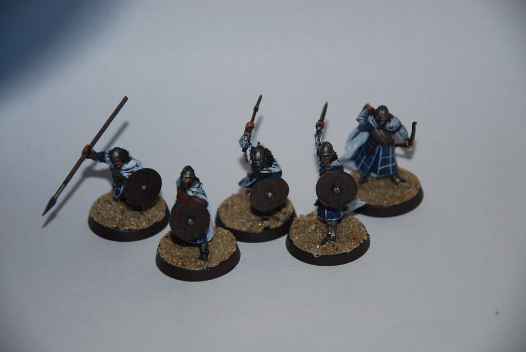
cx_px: 263
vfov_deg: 9.4
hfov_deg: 13.9
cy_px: 176
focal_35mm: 147
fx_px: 2151
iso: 100
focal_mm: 98
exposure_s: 1/125
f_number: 5.6
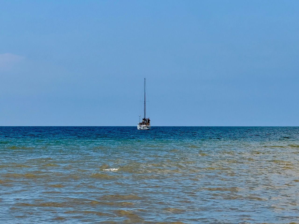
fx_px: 1037
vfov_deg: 12.3
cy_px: 112
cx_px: 150
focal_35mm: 120
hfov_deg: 16.4
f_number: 2.8
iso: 50
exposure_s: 1/2817
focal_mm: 15.66
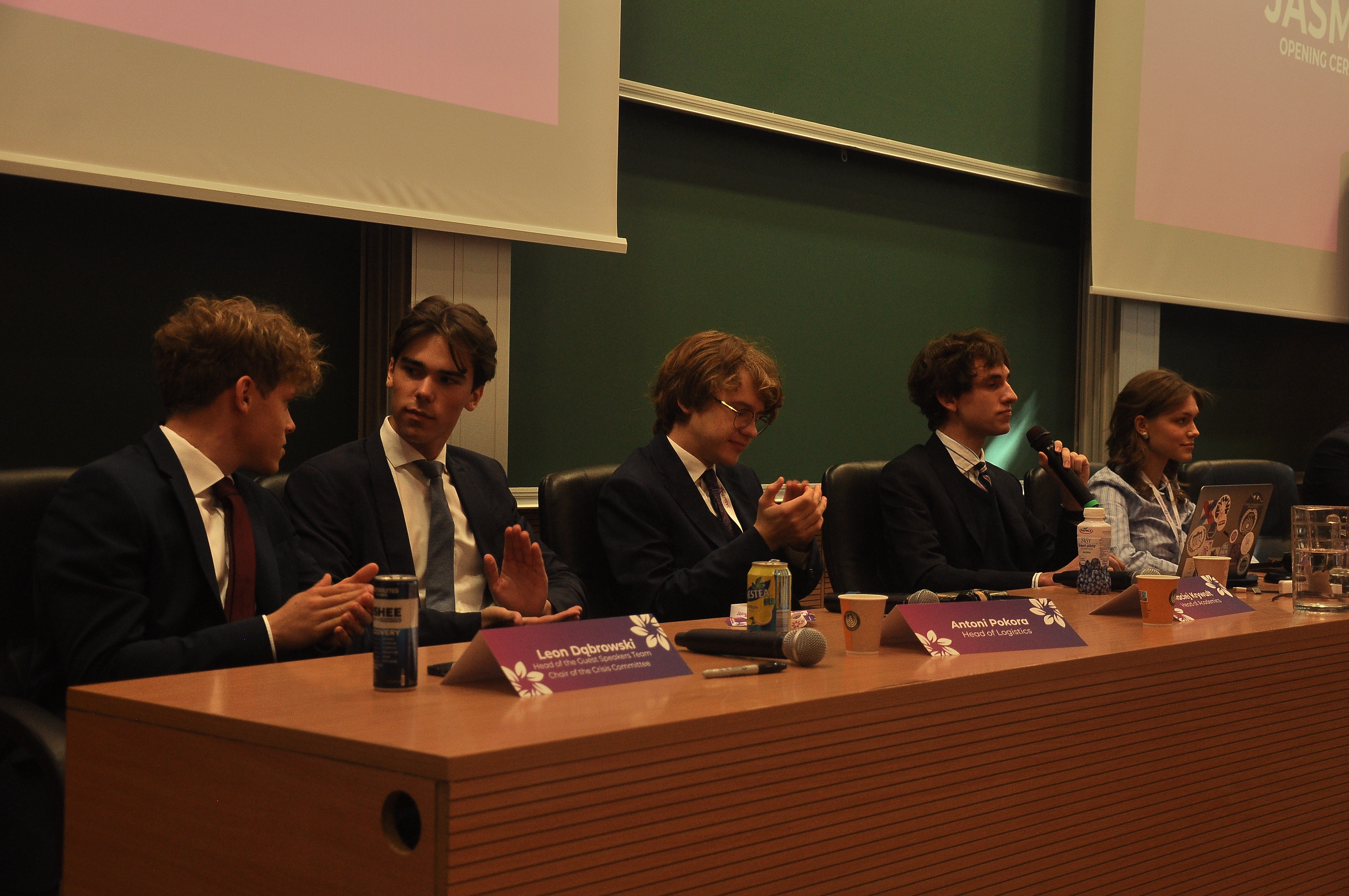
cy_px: 448
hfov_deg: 41.2
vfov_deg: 28.0
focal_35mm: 48
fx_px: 1796
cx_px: 674
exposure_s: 1/80
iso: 400
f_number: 4.2
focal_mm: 32
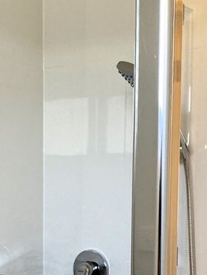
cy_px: 255
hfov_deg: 17.5
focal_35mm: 84
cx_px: 56
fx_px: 669
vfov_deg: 22.6
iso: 80
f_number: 1.8
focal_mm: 4.25
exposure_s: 1/100
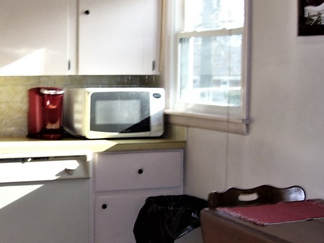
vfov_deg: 19.9
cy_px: 143
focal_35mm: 74
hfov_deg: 25.7
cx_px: 46
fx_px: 692
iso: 80
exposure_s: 1/60
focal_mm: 6
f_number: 2.7
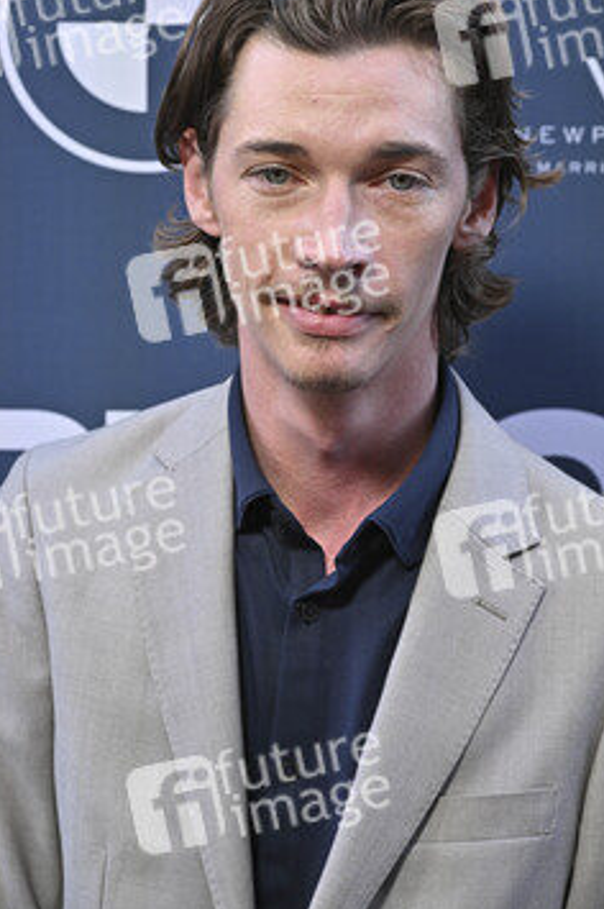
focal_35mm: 107
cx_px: 333
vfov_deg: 19.1
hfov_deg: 12.8
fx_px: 2698
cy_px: 410
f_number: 7.1
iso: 2000
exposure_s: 1/320
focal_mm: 95
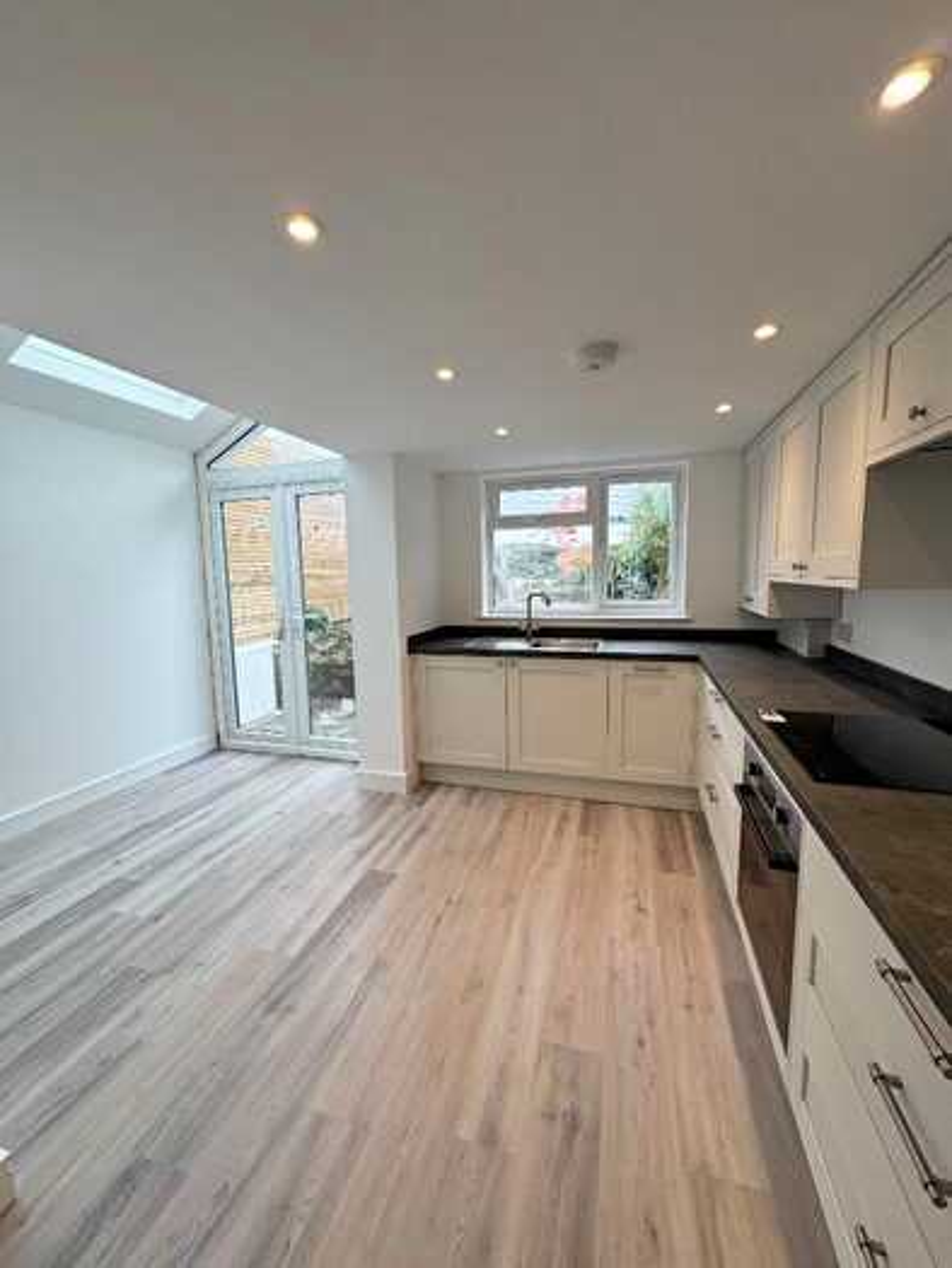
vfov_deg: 102.1
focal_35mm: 14
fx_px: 513
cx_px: 476
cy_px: 634
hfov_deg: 85.7
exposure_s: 1/100
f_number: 2.2
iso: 50
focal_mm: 2.22
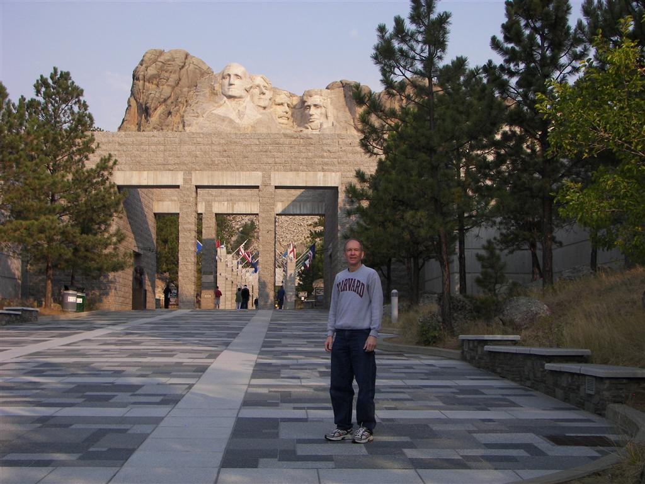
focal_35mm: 57
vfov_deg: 25.7
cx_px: 322
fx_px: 1062
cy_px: 242
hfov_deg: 33.8
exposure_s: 1/640
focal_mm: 9.4
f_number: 2.8
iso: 64
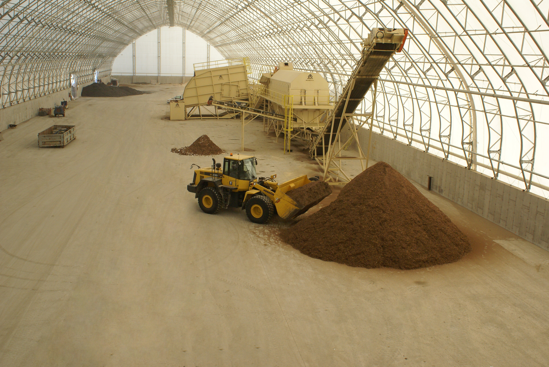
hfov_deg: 53.1
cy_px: 184
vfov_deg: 37.0
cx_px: 274
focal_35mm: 36
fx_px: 550
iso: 400
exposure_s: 1/320
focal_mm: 24
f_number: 5.6
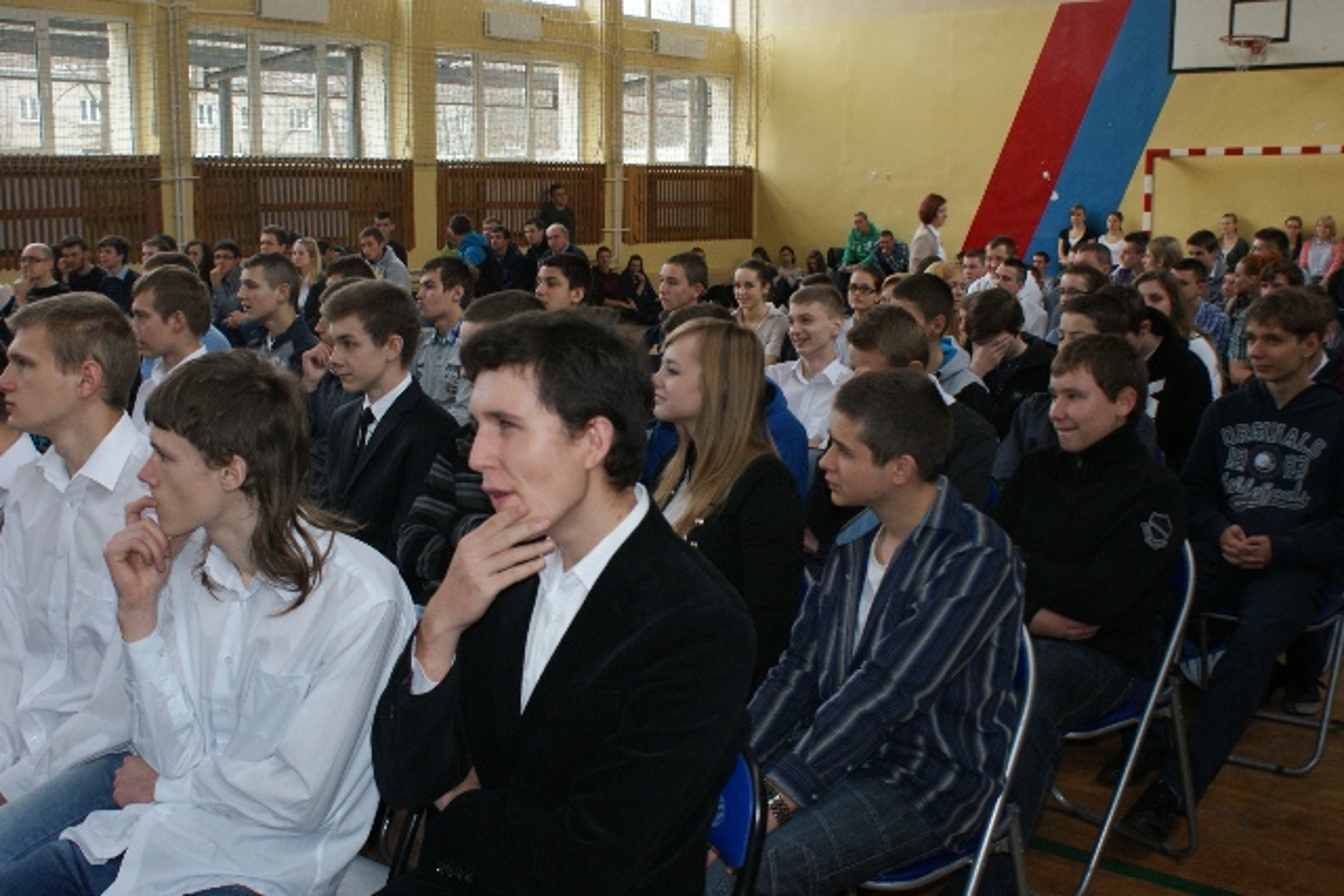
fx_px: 1456
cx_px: 672
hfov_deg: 49.5
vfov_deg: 34.2
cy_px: 448
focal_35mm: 39
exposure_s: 1/60
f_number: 5.6
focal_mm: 26
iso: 400
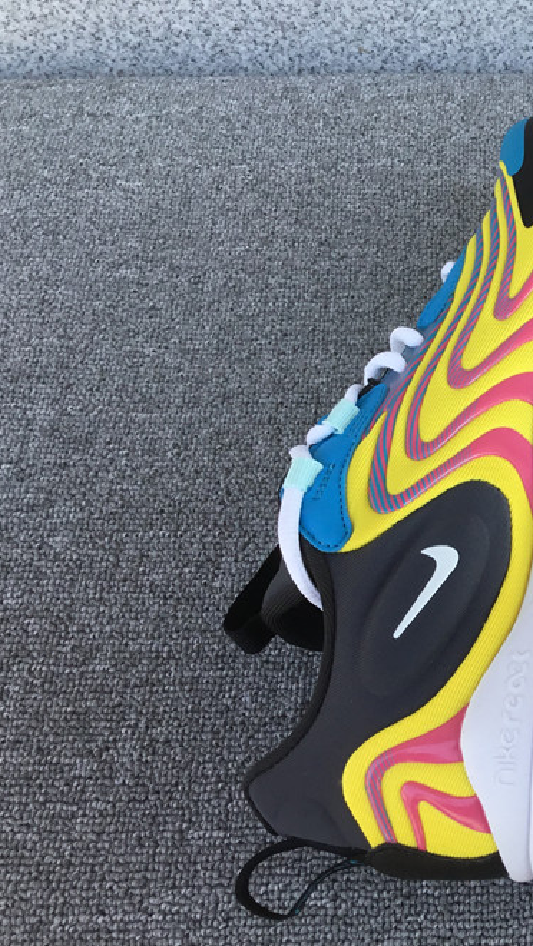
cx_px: 630
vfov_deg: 44.6
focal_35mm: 46
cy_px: 470
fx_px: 1155
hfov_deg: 23.8
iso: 25
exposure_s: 1/236
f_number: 2.4
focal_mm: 3.3
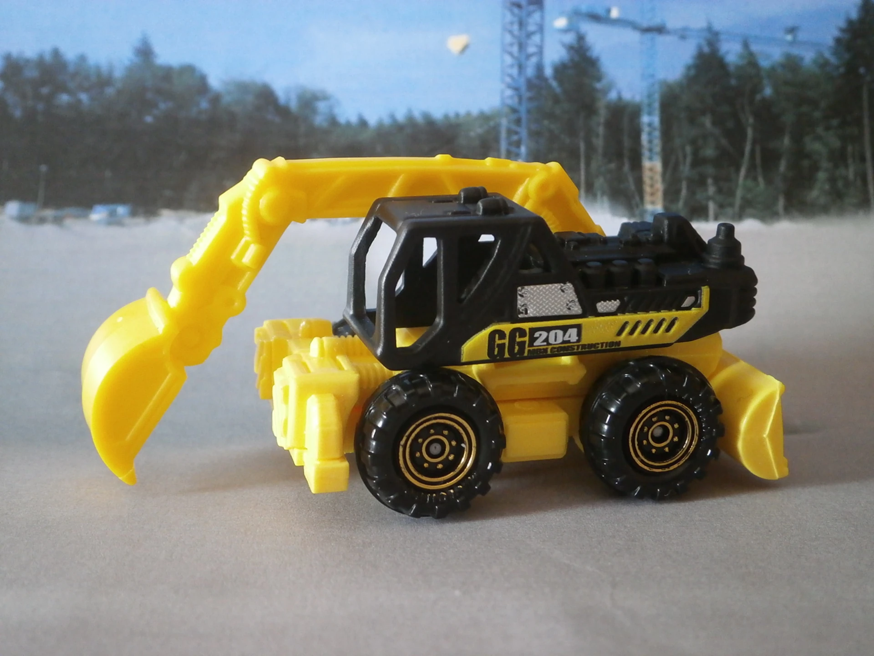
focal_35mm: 47
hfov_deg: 40.4
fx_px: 1187
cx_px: 437
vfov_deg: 30.9
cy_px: 328
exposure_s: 1/30
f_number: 3.4
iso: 400
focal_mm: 8.3
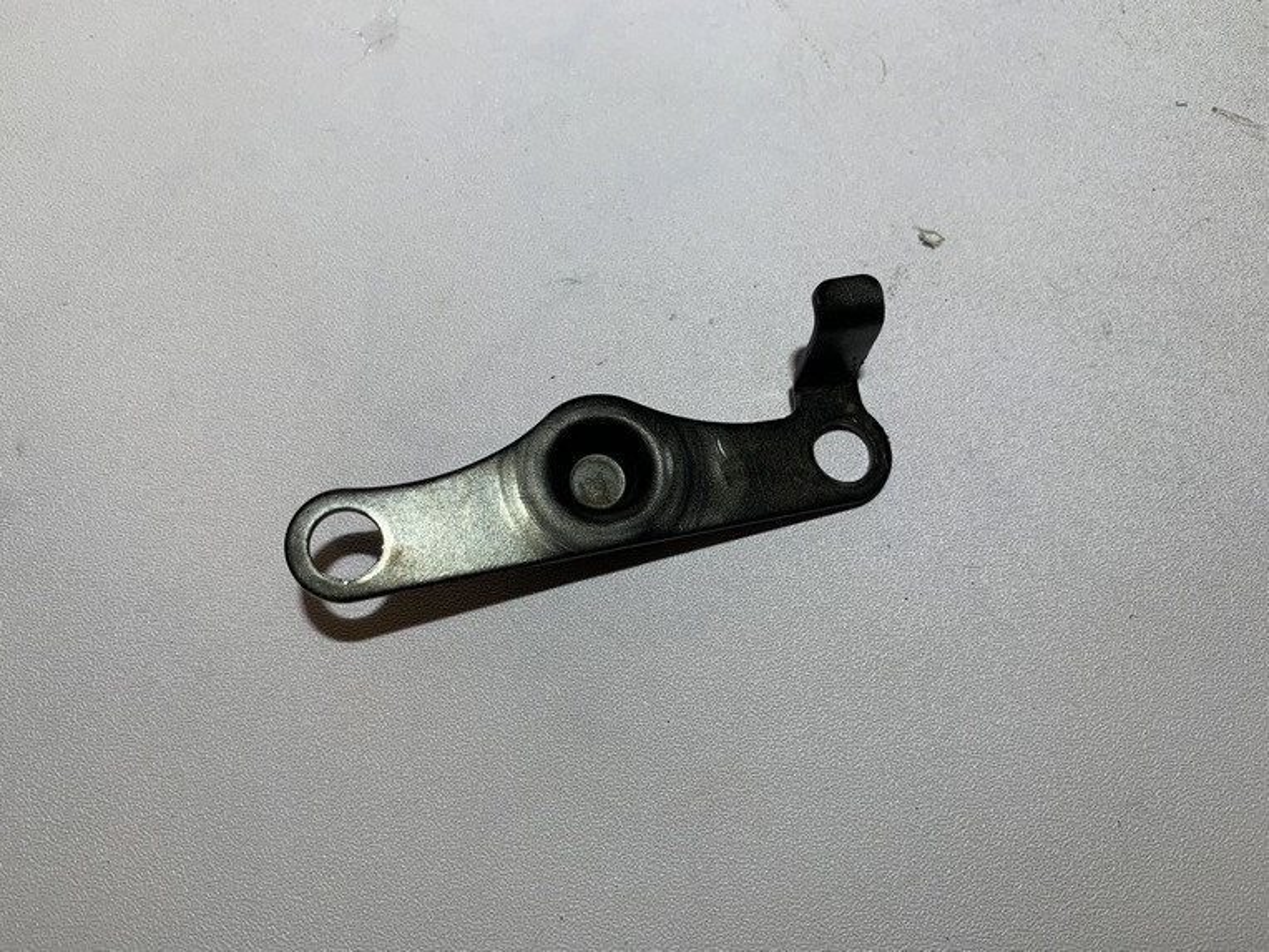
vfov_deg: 53.1
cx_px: 634
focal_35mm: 26
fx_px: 953
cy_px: 476
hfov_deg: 67.3
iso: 25
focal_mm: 4.25
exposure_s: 1/122
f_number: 1.8
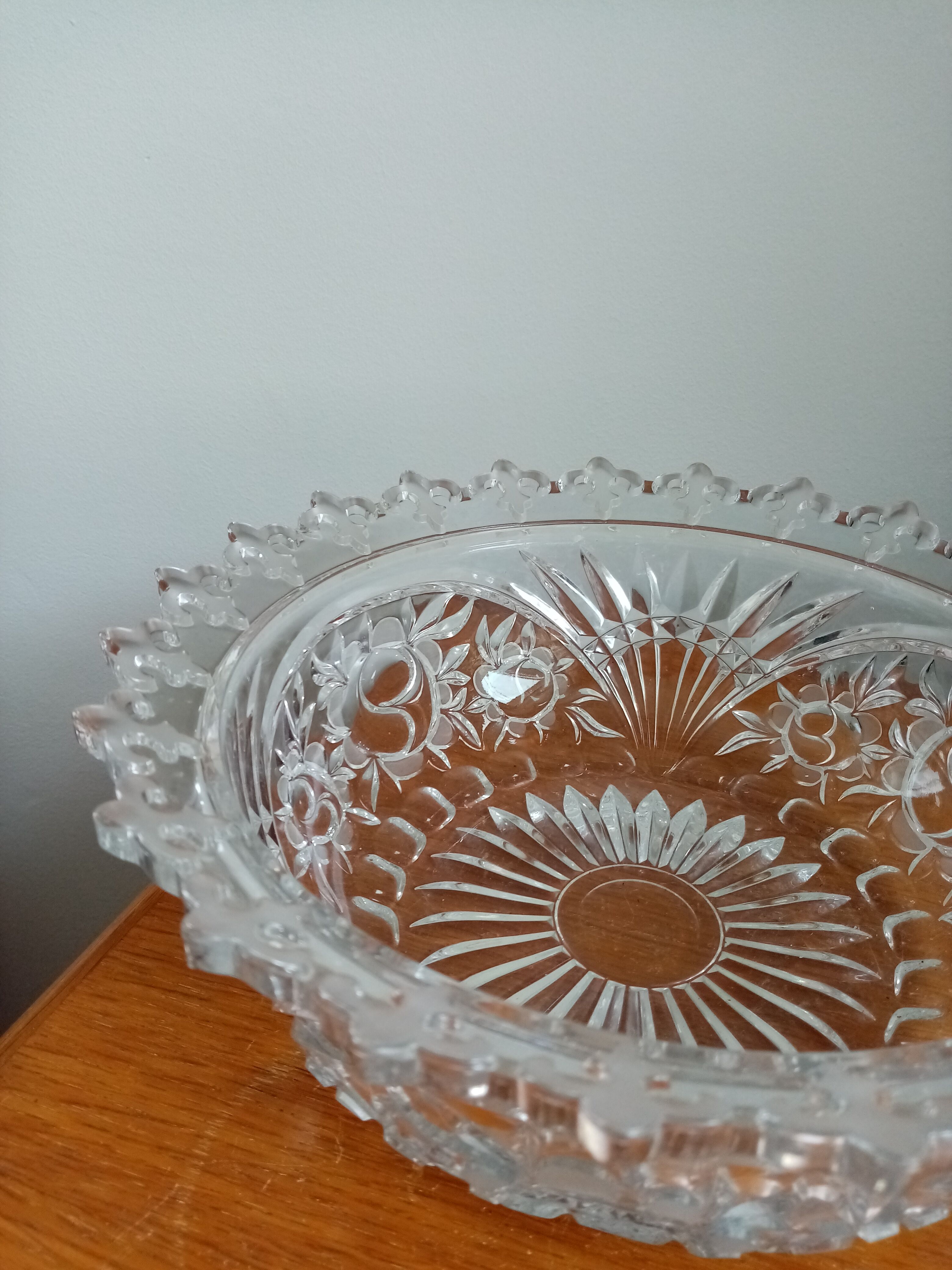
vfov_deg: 67.3
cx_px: 476
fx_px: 953
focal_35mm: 26
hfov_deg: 53.1
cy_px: 635
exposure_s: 1/100
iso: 174
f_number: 1.8
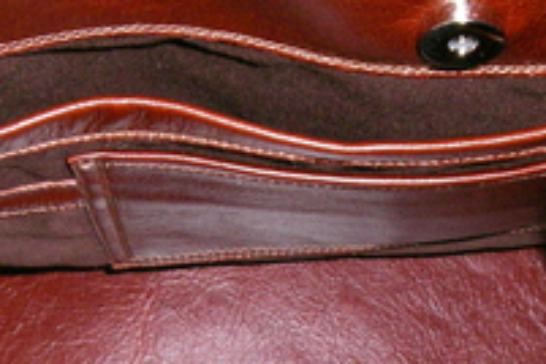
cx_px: 201
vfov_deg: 12.6
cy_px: 338
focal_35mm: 108
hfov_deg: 18.9
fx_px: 1638
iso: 400
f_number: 2.7
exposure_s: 1/50
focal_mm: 6.2
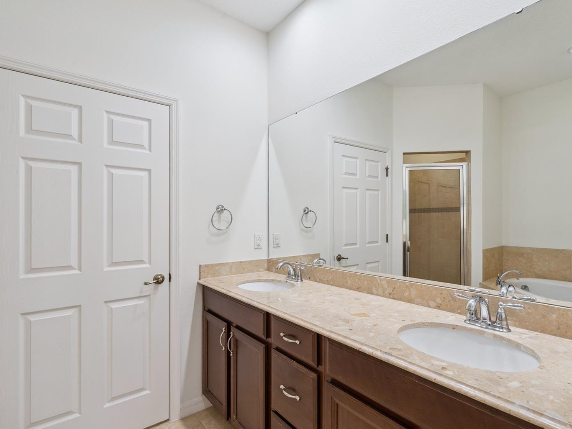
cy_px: 216
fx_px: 297
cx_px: 312
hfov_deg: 87.5
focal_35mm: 18
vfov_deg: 71.6
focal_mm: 16
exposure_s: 1/50
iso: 1000
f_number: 9
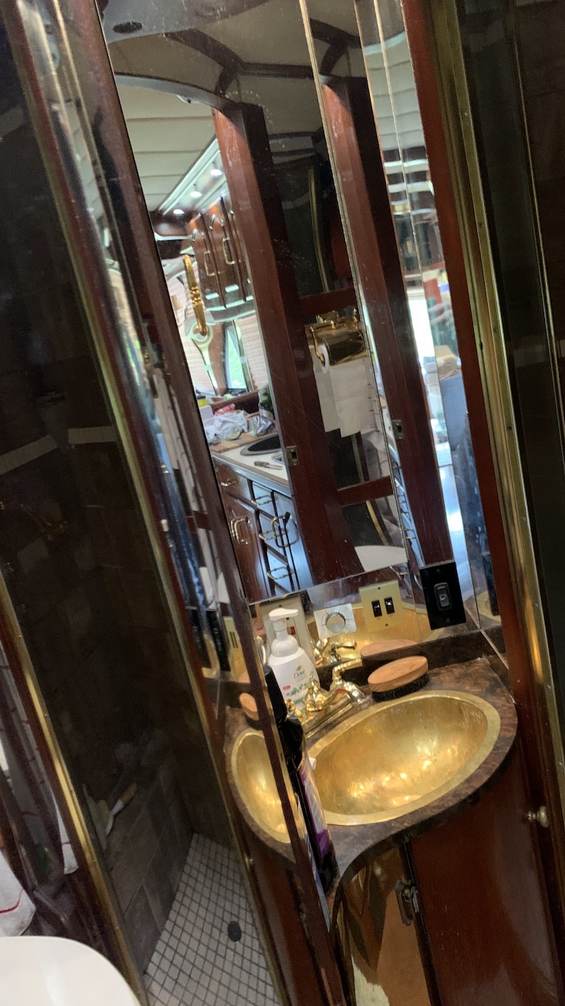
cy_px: 510
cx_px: 367
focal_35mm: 29
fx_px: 773
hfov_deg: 39.8
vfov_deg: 66.1
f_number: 1.8
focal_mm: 4.25
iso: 640
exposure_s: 1/30
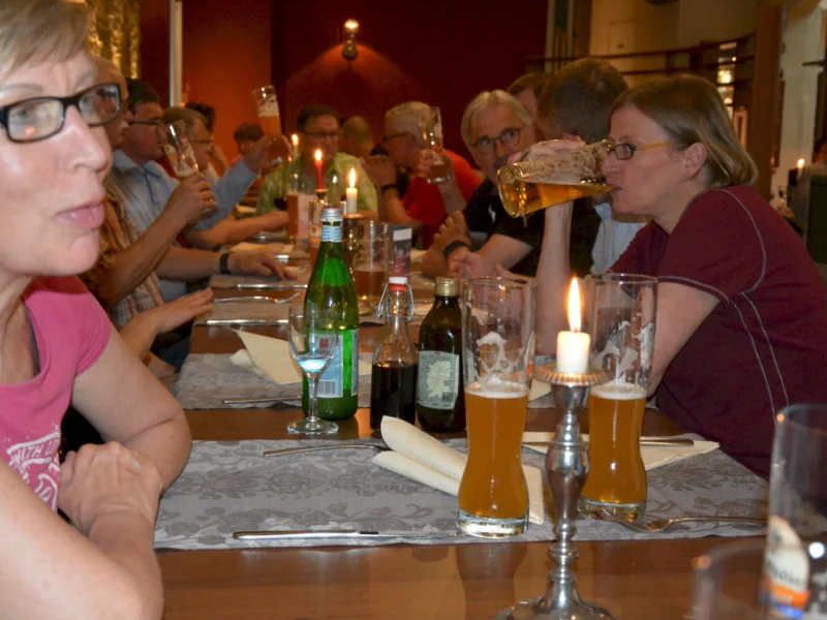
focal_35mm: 48
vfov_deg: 30.2
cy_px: 282
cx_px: 414
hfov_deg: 39.7
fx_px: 1147
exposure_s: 1/60
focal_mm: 26
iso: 3200
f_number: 4
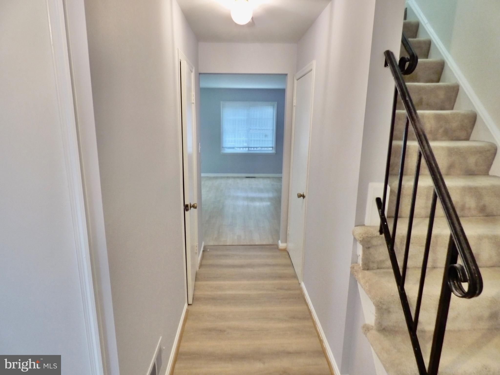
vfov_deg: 66.0
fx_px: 289
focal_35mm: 20
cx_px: 250
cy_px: 188
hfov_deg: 81.7
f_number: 2.8
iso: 400
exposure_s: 1/15
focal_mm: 3.58
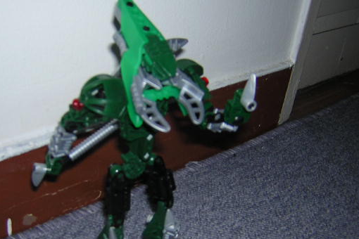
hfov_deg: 41.7
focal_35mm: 47
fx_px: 469
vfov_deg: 28.5
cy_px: 152
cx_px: 144
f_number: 2.6
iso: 100
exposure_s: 1/60.1
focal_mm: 4.7
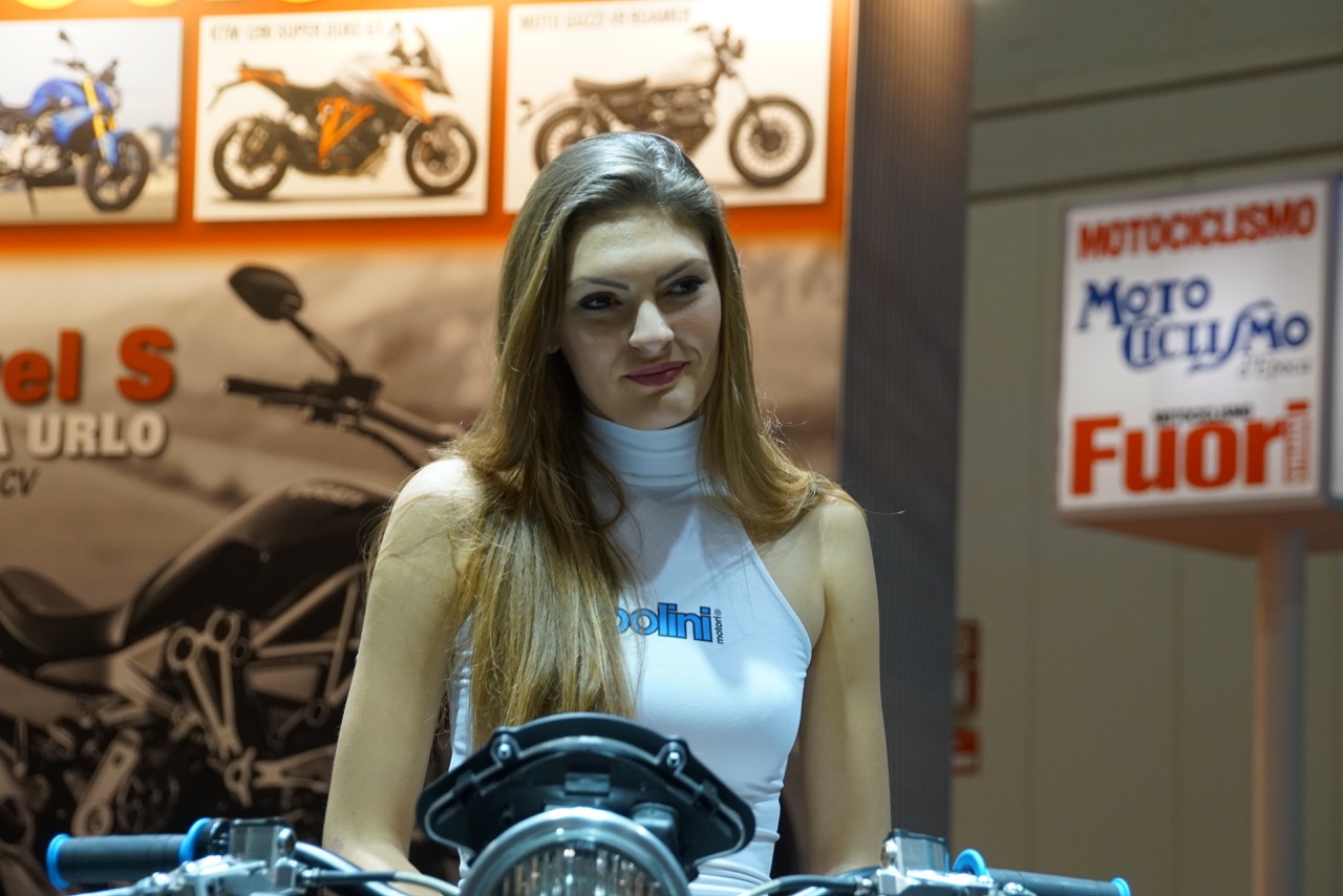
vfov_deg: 10.4
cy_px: 448
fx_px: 4925
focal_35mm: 132
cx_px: 672
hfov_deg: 15.5
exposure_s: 1/160
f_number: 5.6
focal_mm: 88
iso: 1000
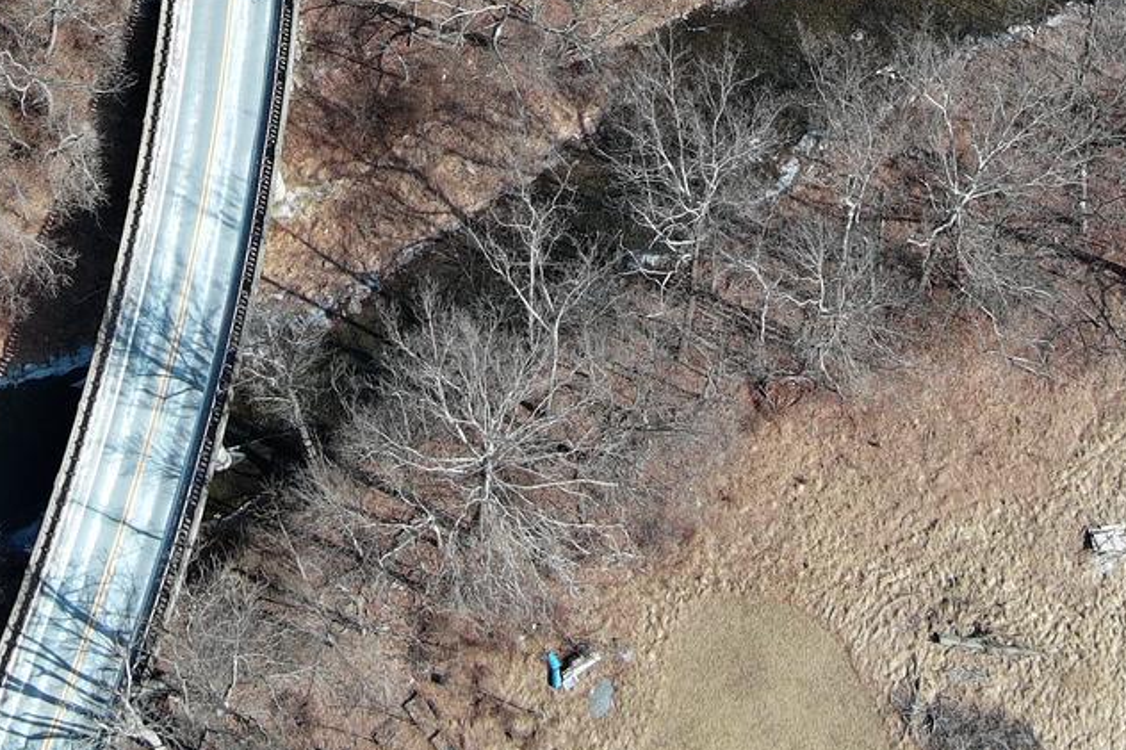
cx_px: 579
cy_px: -432
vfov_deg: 13.5
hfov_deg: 21.7
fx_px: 2939
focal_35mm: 94
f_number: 2.8
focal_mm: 10.57
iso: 100
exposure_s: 1/693
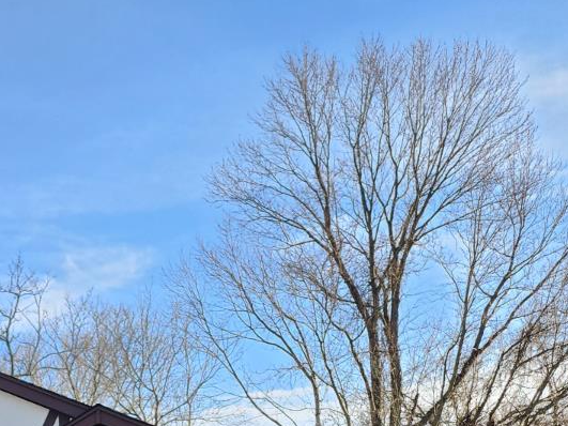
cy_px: 579
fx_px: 1066
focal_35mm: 65
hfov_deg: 24.7
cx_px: -226
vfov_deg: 20.3
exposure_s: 1/185
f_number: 1.8
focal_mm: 6.4
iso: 12
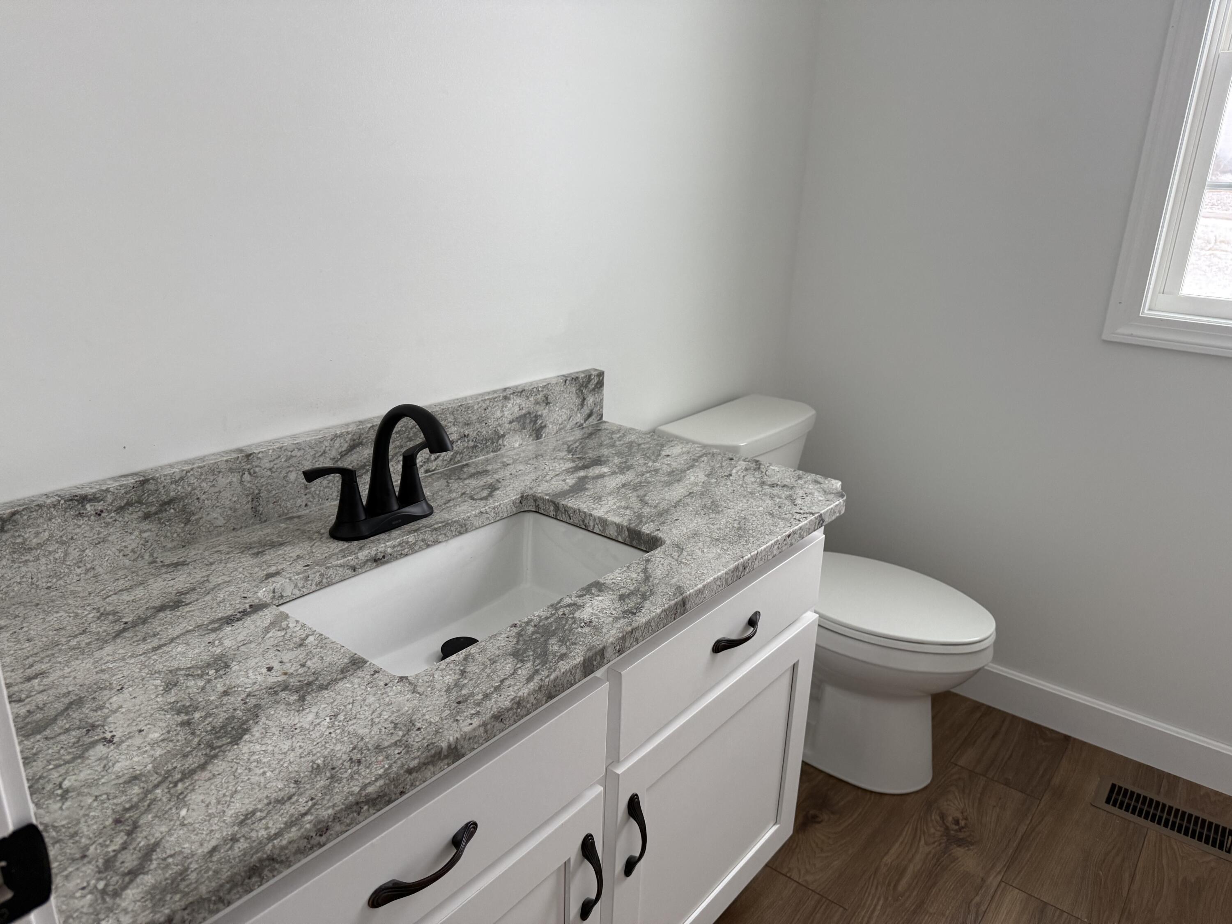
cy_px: 462
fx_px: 854
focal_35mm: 24
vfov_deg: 56.8
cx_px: 616
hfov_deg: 71.6
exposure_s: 1/60
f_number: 1.78
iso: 200
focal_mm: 6.76
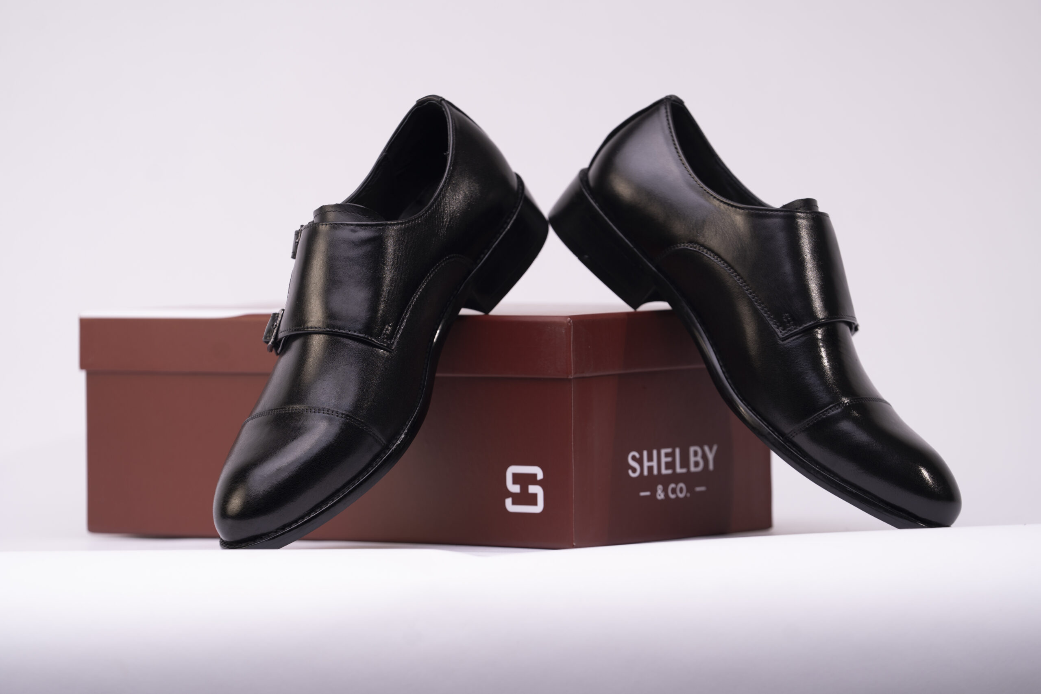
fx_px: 5725
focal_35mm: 198
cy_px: 347
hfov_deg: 10.4
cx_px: 520
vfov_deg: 6.9
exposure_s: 1/100
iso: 100
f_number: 5
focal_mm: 198
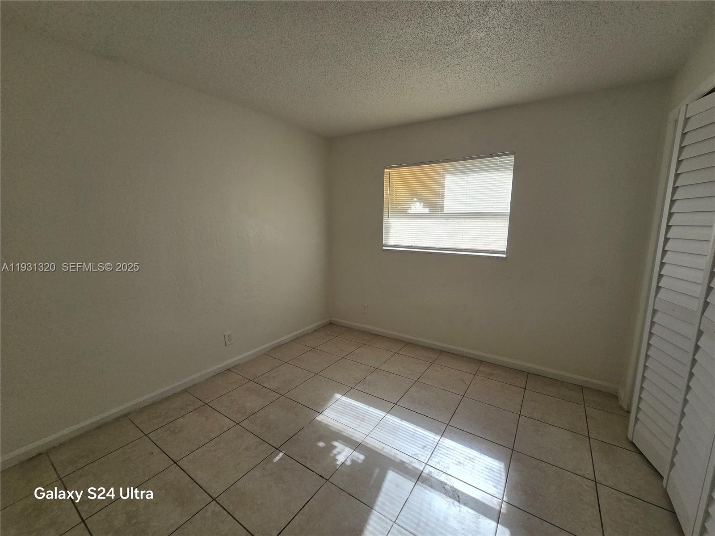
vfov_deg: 89.9
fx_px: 269
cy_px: 268
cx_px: 358
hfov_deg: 106.2
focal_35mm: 13
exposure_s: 1/719
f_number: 2.2
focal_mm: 2.2
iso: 80
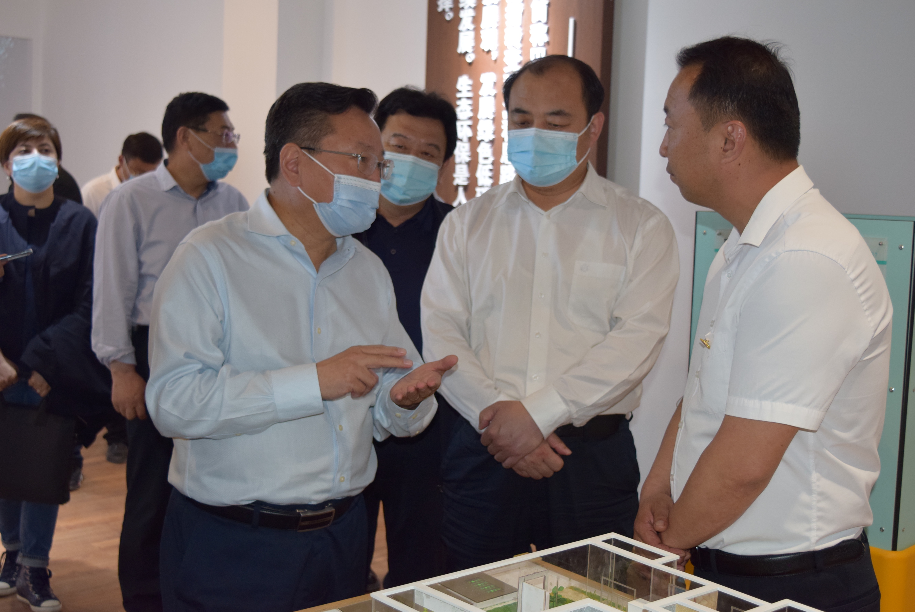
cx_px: 458
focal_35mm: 45
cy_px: 306
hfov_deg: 43.6
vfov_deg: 29.9
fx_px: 1145
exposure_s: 1/100
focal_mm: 30
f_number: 5
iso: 800
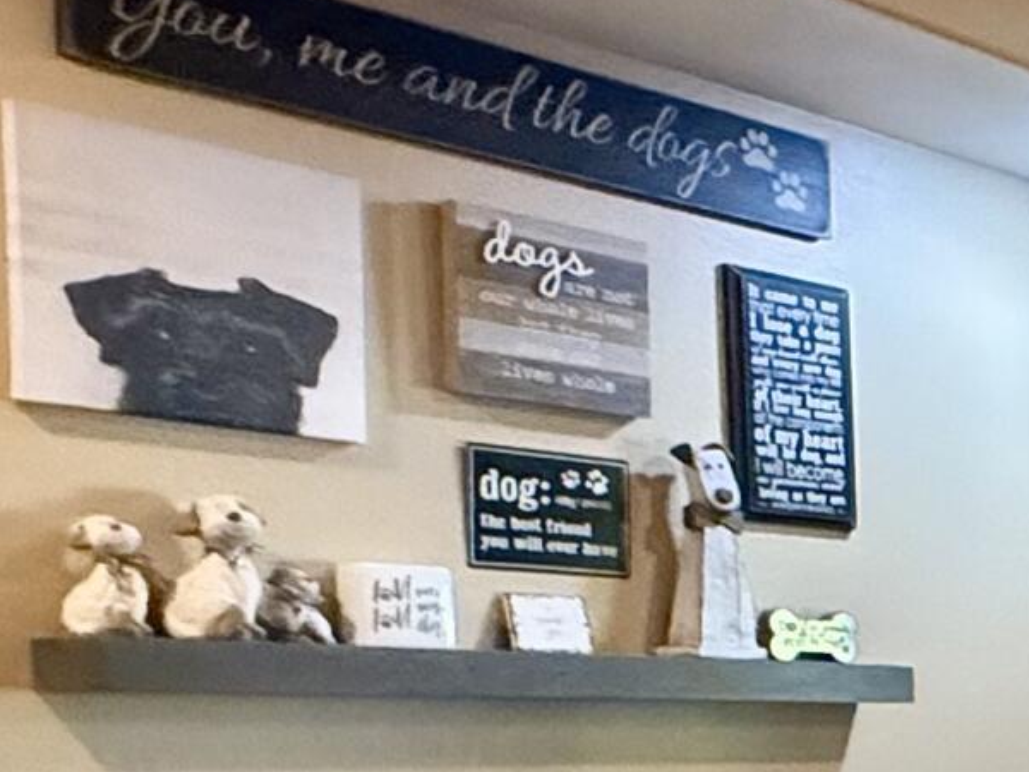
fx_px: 2081
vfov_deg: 20.1
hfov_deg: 16.1
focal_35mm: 70
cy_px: 837
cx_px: 2351
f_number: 2.2
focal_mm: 2.22
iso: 800
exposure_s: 1/60
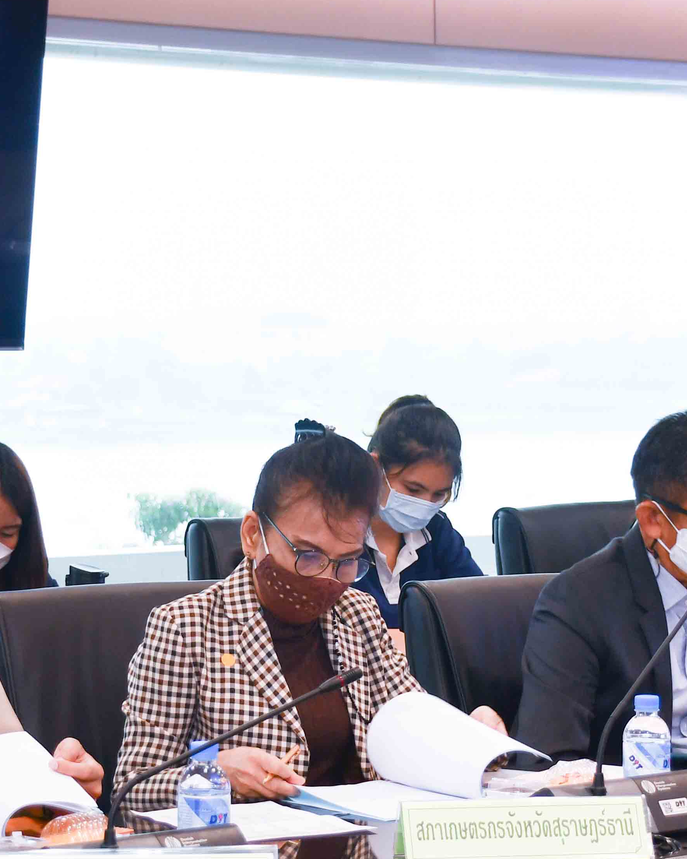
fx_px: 3431
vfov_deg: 14.2
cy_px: 599
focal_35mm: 135
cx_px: 360
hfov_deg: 11.4
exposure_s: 1/60
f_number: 4.2
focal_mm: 38
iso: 280
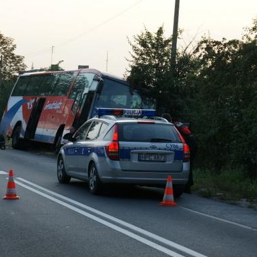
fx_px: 890
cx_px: 55
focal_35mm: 106
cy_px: 118
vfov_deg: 16.4
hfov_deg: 16.3
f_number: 4.5
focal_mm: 50
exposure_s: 1/250
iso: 200
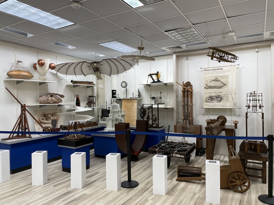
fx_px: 206
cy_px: 102
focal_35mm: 26
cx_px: 137
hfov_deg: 67.3
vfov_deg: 53.1
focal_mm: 4.2
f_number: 1.6
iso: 100
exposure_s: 1/120
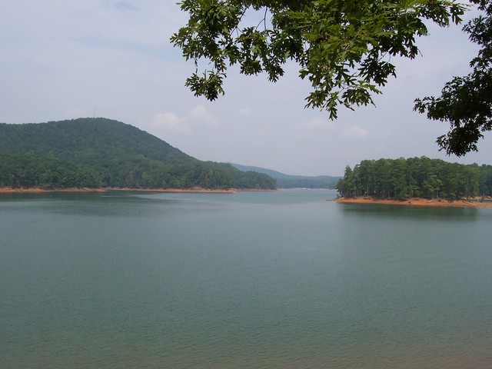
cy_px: 184
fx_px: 526
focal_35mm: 37
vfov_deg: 38.7
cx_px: 246
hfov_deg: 50.1
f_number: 5.6
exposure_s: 1/750
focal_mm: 5.6
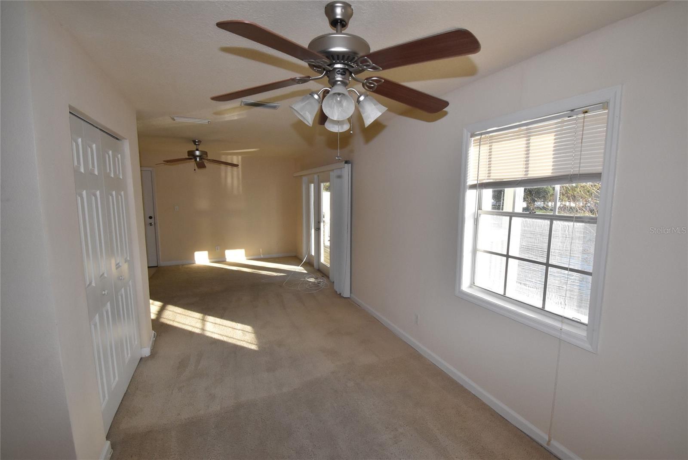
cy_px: 230
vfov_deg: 77.4
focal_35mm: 15
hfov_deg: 100.4
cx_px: 344
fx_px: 287
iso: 1600
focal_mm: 10
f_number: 20
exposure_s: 1/200
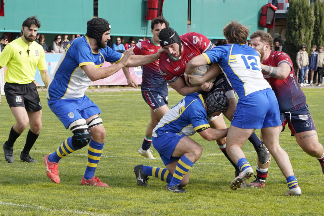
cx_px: 162
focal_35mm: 168
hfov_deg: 12.2
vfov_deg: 8.2
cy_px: 108
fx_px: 1513
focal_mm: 112
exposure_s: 1/1000
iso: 1250
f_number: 10
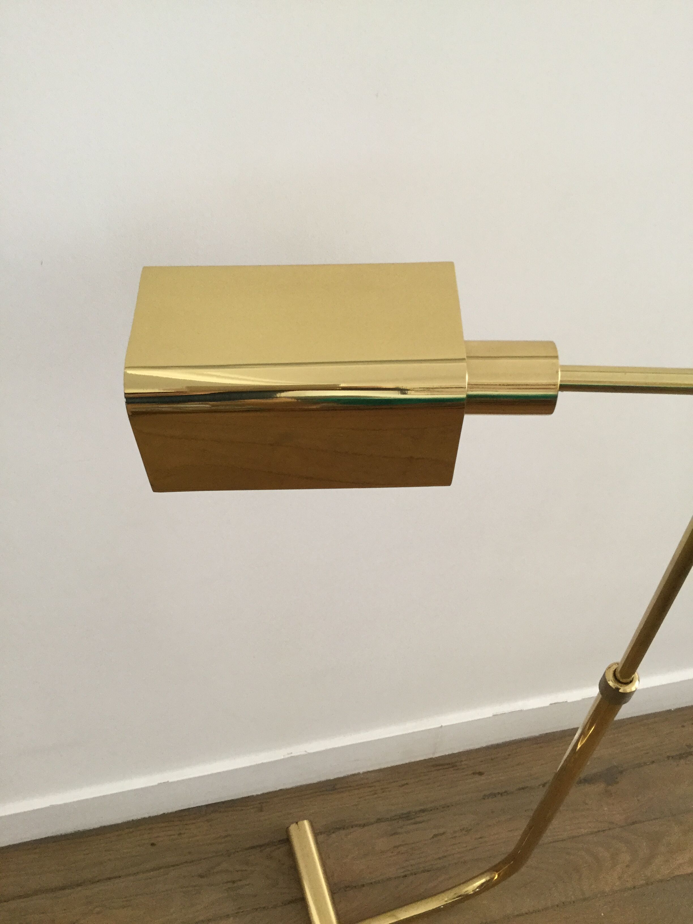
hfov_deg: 45.4
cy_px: 462
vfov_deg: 58.4
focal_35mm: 31
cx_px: 346
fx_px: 827
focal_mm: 3.3
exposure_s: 1/33
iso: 125
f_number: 2.4
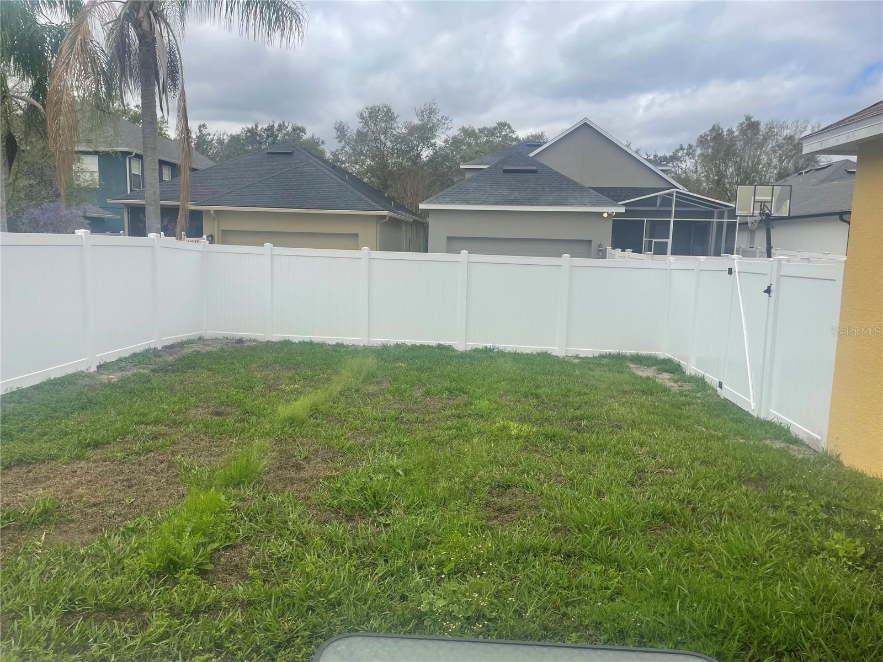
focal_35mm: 26
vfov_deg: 53.1
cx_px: 442
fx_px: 663
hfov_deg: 67.3
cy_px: 331
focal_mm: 4.2
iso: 32
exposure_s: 1/4000
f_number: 1.6
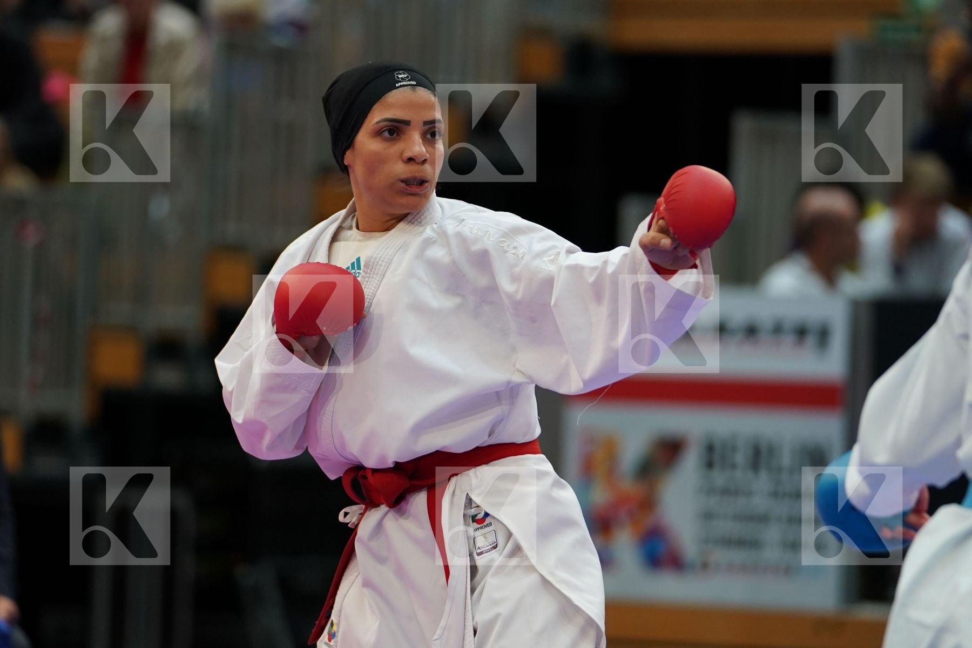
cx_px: 486
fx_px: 6911
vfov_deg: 5.4
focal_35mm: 256
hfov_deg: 8.0
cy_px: 324
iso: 1600
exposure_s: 1/1000
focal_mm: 171
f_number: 2.8
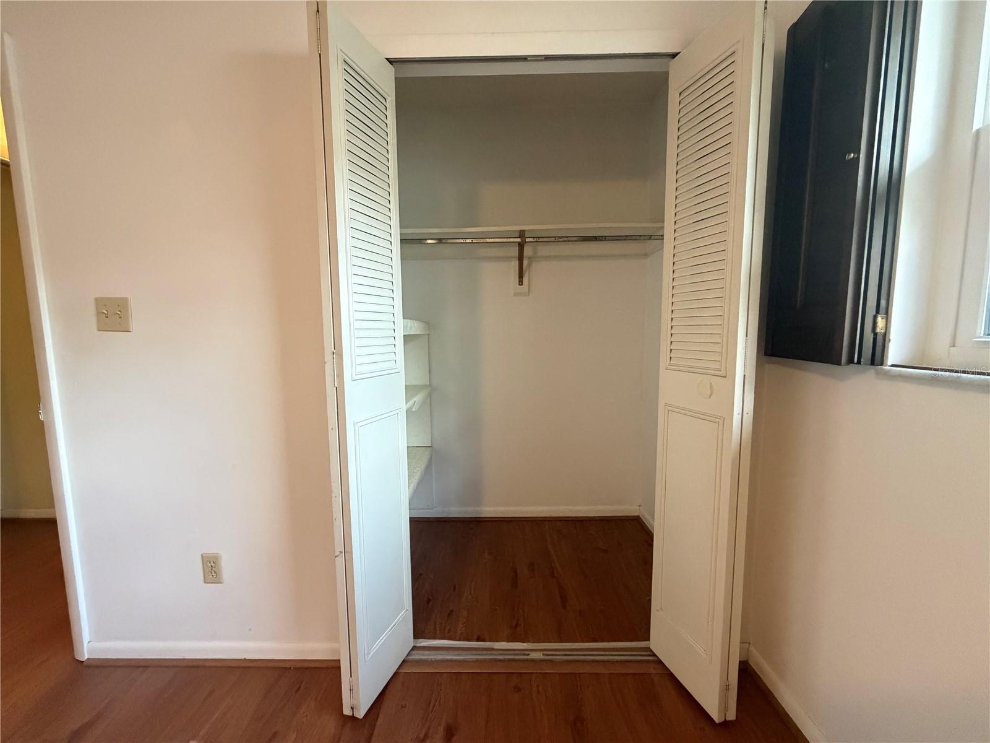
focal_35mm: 14
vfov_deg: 85.7
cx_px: 495
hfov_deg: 102.1
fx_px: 400
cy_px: 372
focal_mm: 2.22
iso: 640
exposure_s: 1/60
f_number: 2.2
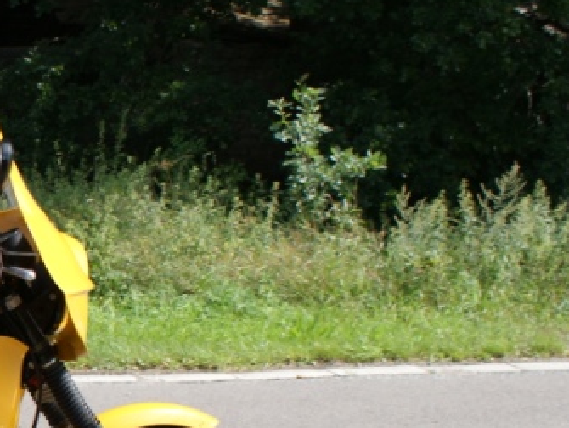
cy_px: 329
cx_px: -166
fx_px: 1448
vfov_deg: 16.7
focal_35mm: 88
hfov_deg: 20.4
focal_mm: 20
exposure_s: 1/500
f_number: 4.5
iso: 100
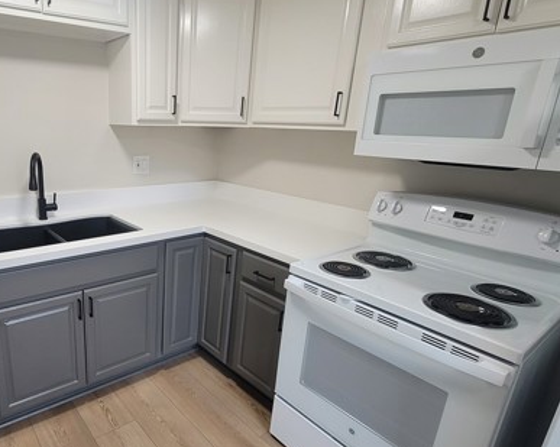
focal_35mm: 21
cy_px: 236
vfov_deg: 65.4
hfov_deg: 74.1
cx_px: 166
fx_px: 348
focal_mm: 2.2
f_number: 2.2
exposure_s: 1/60
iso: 160
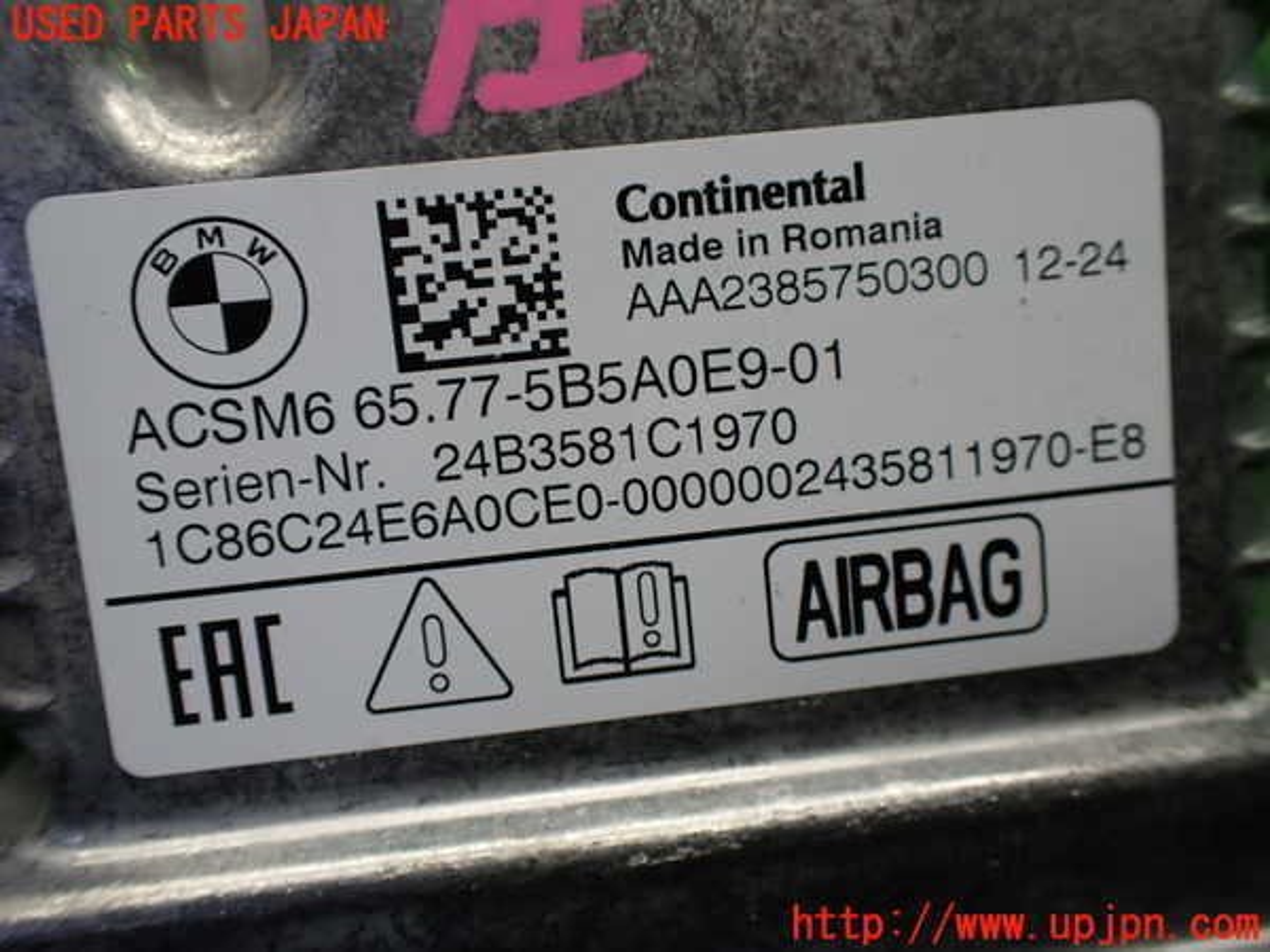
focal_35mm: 30
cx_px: 635
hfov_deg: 60.0
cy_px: 476
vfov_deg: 46.8
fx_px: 1101
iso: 200
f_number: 2.3
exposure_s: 1/125
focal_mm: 5.4
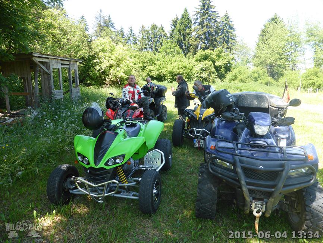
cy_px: 122
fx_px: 224
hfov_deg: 71.6
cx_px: 162
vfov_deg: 56.8
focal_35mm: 24
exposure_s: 1/125
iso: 100
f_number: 3.3
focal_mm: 4.3
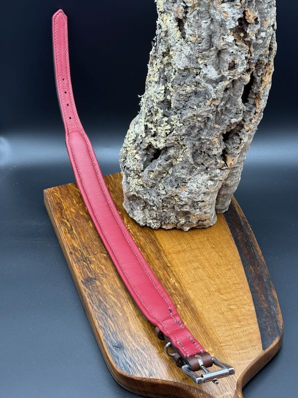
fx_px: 551
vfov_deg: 39.7
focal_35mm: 48
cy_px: 199
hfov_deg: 30.3
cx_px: 149
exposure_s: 1/121
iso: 80
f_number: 1.78
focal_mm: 6.76
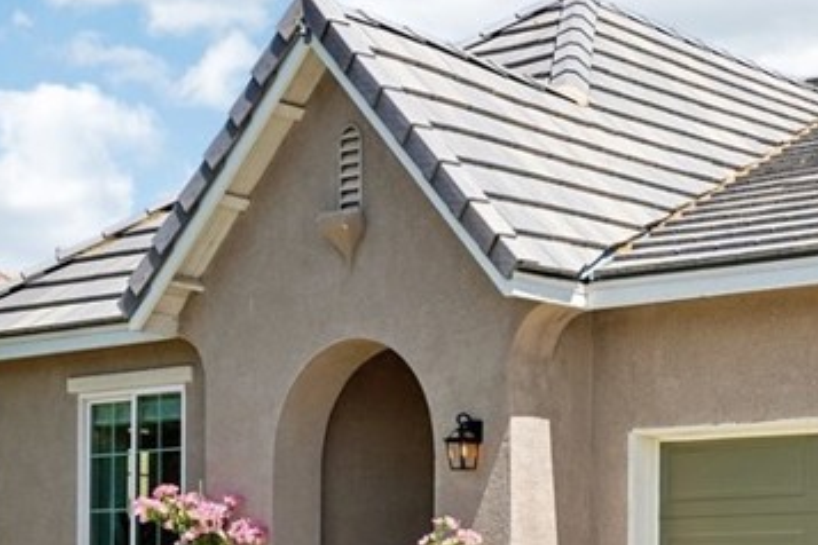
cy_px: 506
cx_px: 1008
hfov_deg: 21.7
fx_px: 1954
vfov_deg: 15.7
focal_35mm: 86
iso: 100
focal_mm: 30
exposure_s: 1/320
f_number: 8
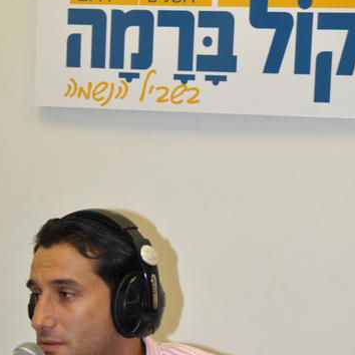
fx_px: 1601
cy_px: 211
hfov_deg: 12.7
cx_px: 170
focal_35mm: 138
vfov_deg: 12.6
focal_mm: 50
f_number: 4.8
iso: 500
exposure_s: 1/60
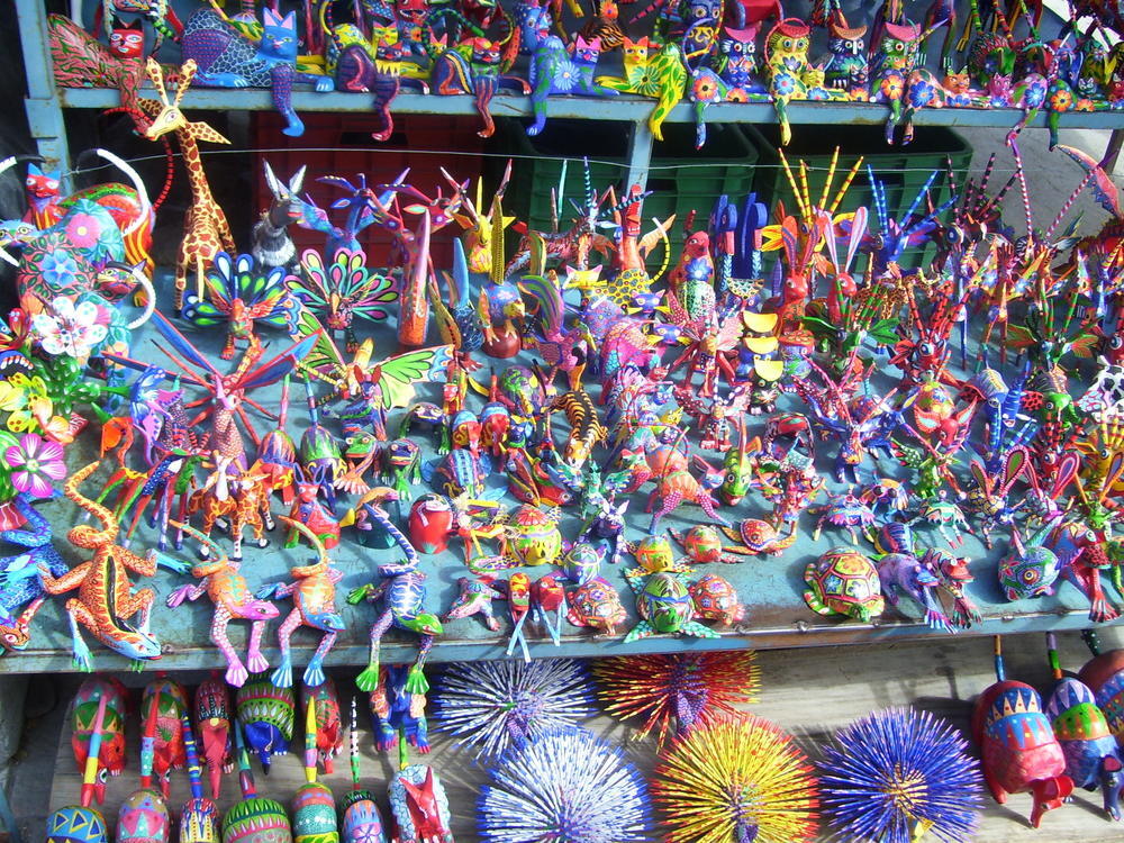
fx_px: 1201
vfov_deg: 38.7
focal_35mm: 37
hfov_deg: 50.1
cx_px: 562
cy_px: 422
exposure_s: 1/350
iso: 80
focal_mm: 6
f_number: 2.7
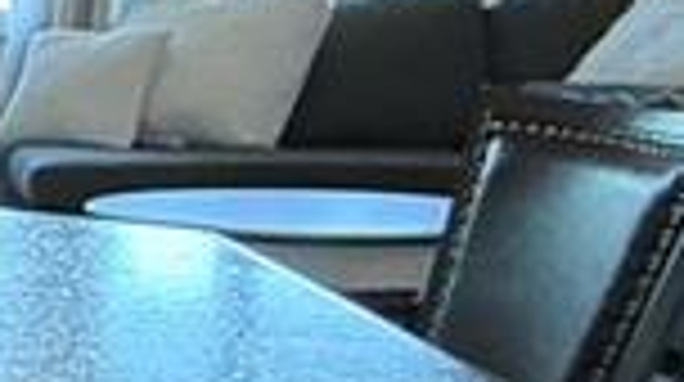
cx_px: -1562
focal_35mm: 103
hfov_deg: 10.4
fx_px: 1865
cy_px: 301
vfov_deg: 11.7
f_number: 2.2
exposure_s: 1/60
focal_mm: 2.22
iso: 320
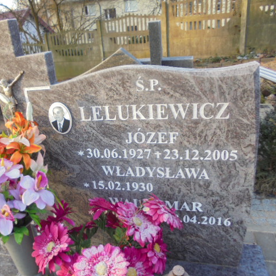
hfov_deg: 51.9
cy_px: 137
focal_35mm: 31
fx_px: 280
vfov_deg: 52.5
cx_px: 100
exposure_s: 1/60
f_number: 3.5
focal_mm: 4.6
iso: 100
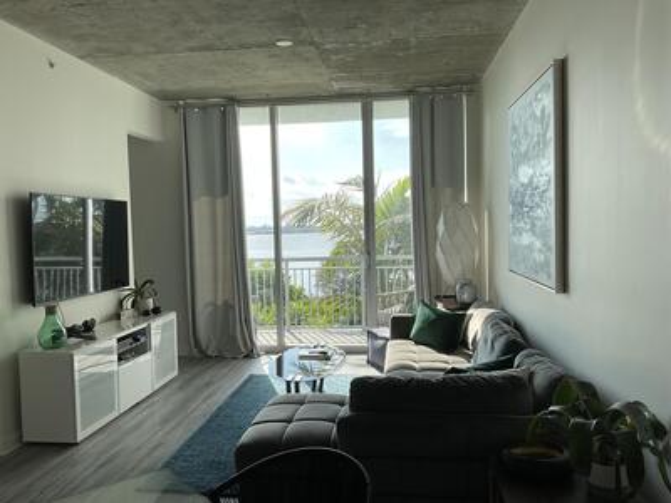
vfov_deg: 48.2
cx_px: 336
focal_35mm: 29
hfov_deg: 61.7
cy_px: 252
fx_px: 562
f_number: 1.8
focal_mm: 3
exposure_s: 1/422
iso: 16
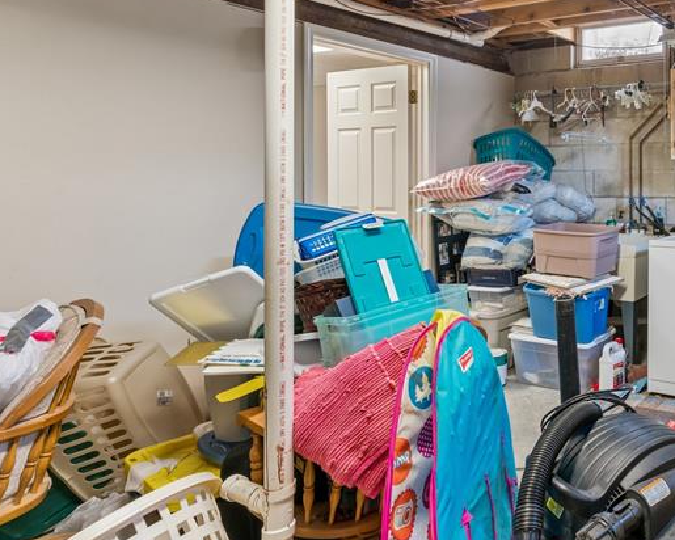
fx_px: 559
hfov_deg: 51.3
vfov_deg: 50.6
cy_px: 181
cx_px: 659
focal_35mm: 28
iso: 400
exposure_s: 1/2
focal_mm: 15
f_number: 13
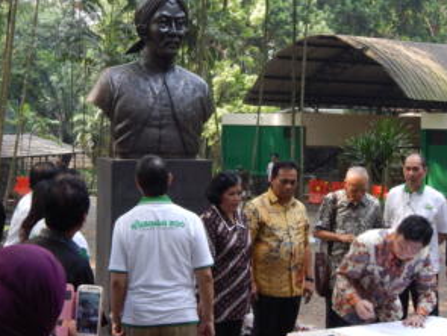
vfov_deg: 22.1
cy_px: 90
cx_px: 198
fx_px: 853
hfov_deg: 29.3
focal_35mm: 66
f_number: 4
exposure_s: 1/50
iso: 125
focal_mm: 7
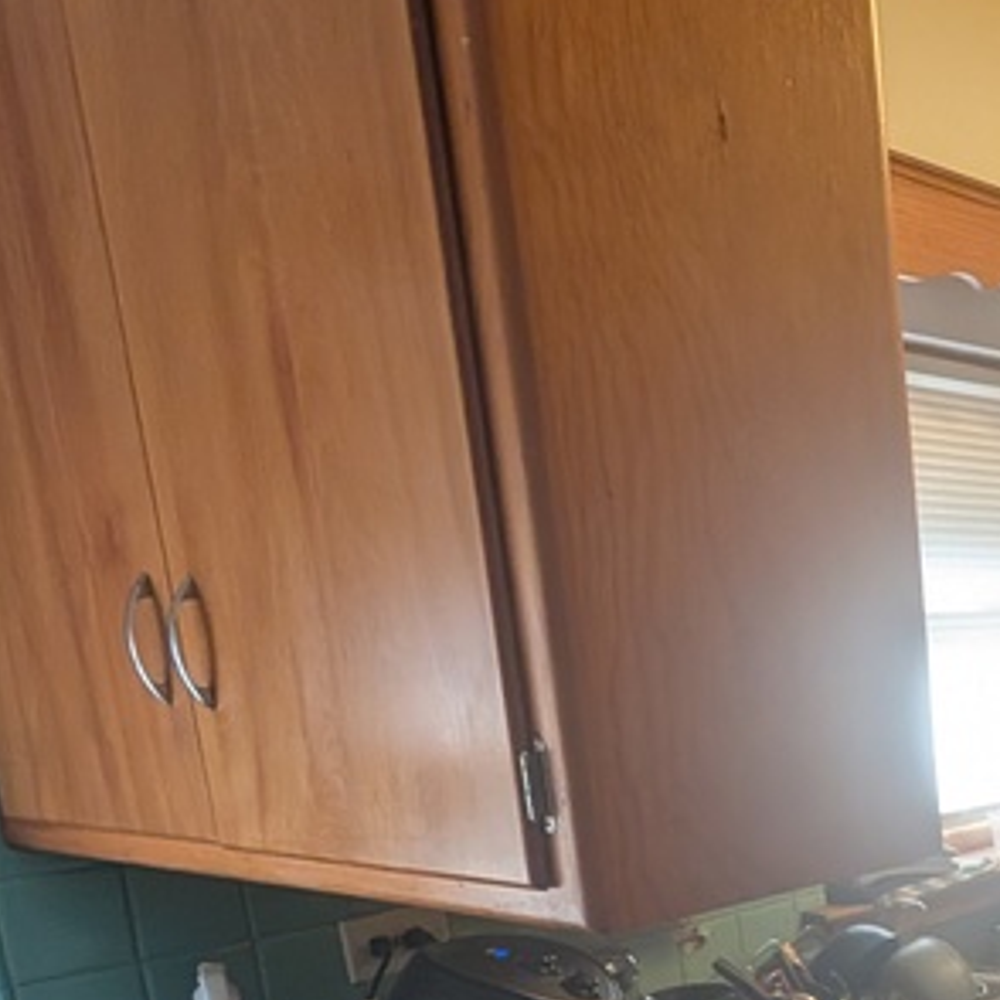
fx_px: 1275
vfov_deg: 40.1
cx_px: 1267
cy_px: 874
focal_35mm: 39
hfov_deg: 33.0
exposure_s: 1/120
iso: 369
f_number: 1.7
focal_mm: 2.02
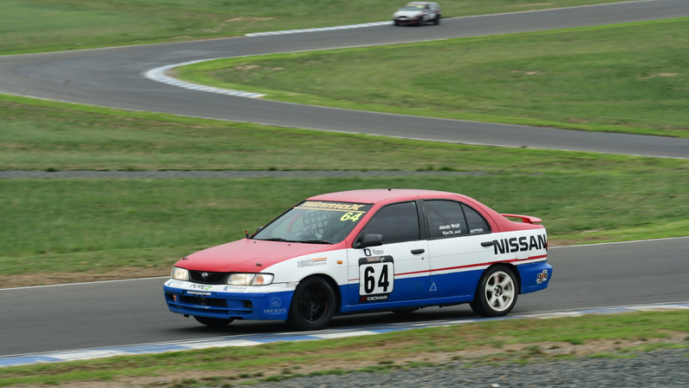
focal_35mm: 214
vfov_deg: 5.7
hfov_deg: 10.1
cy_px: 207
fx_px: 3901
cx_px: 345
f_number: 11
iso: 500
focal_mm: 135
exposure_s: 1/250
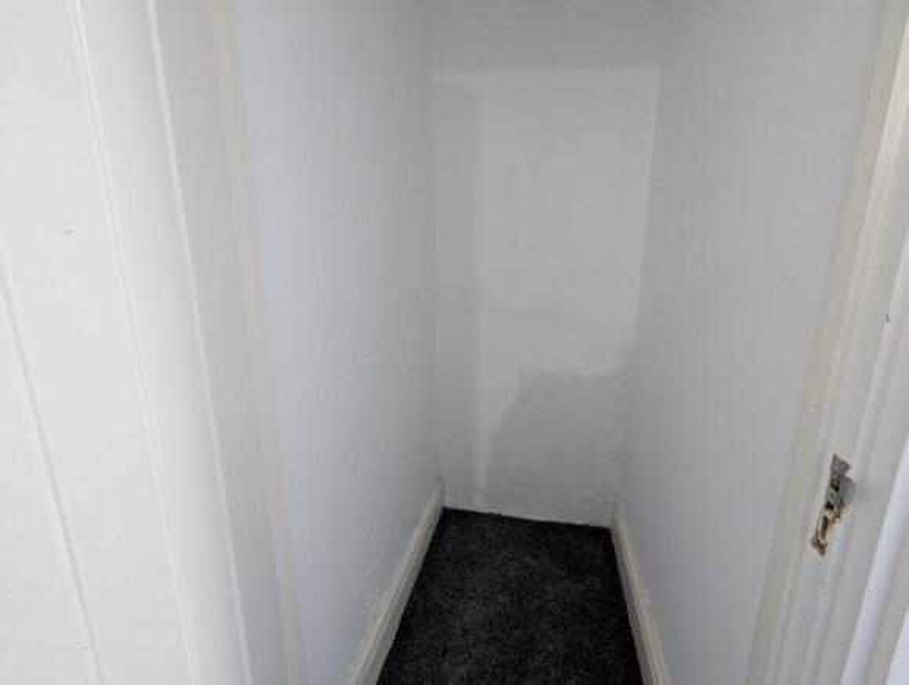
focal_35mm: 16
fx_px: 421
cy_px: 342
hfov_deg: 94.4
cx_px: 454
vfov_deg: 78.3
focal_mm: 2.35
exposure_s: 1/23.8
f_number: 2.2
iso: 317
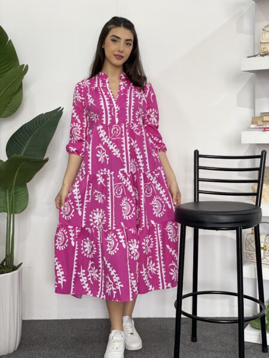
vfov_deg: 36.8
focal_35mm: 52
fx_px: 539
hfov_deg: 28.0
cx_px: 134
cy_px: 179
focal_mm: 6
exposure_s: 1/100
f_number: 2
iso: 80
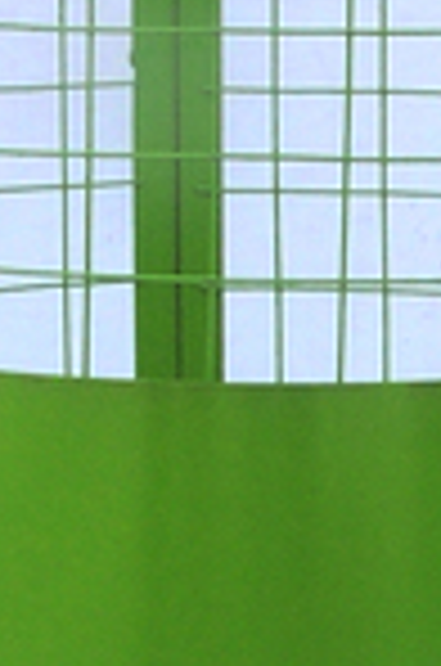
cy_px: 824
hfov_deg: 6.4
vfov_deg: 9.6
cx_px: 270
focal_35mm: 212
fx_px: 3920
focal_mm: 21
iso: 640
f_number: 14
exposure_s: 1/125
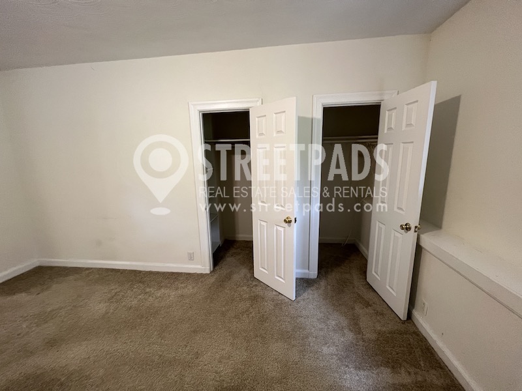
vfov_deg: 89.9
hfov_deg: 106.2
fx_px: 196
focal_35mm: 13
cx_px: 261
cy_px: 196
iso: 400
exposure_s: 1/60
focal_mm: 1.57
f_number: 1.8
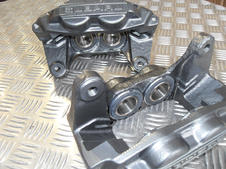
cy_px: 84
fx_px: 183
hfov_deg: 63.4
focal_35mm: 28
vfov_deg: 49.7
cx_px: 113
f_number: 2.8
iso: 200
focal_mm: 6
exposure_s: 1/45
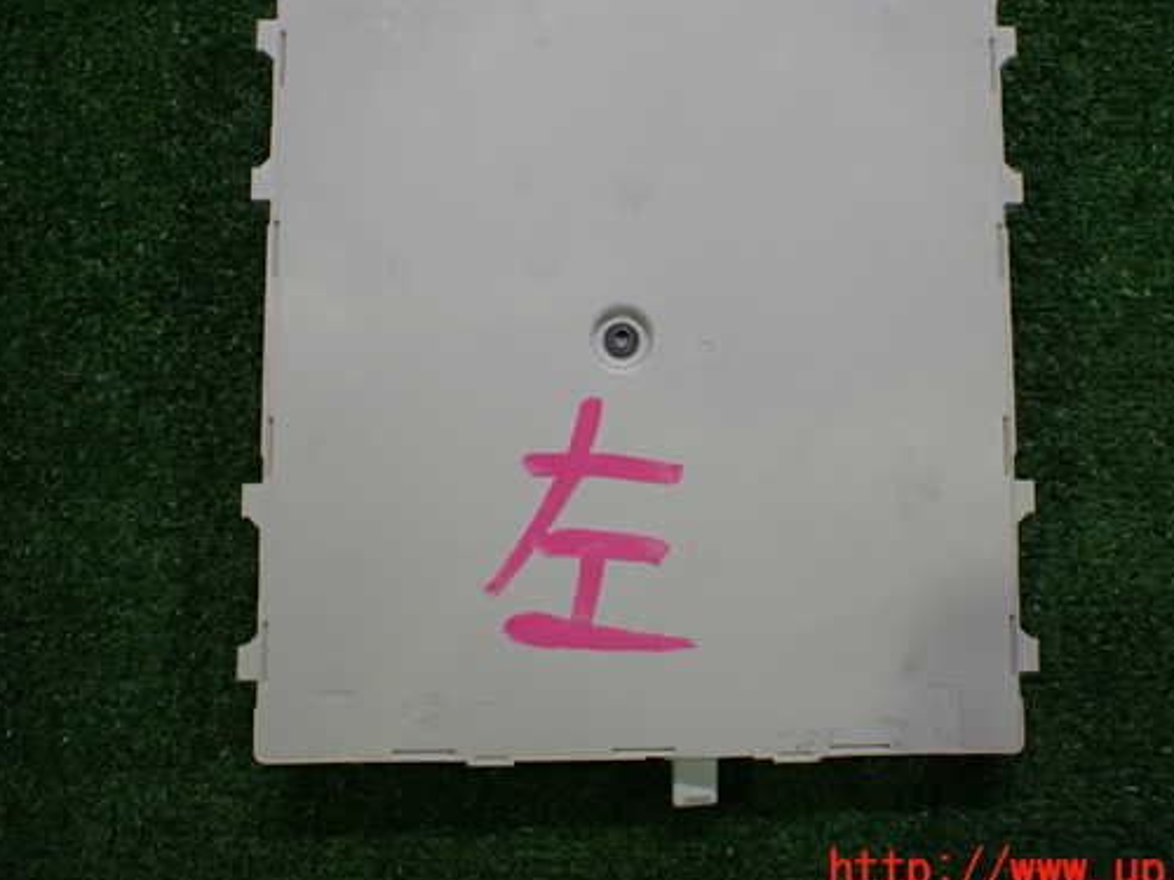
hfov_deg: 51.2
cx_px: 655
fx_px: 1221
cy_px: 373
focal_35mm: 36
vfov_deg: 39.6
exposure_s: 1/125
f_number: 2.3
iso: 250
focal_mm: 5.4
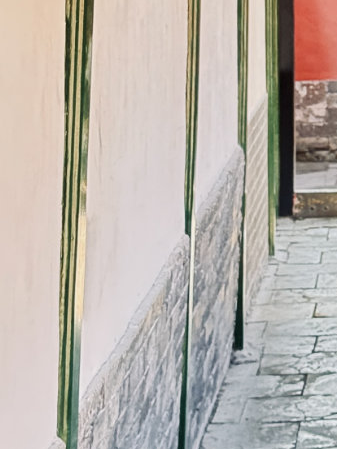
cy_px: -177
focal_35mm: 171
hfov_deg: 8.4
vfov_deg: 11.2
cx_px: 592
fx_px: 2219
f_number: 1.8
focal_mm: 6.8
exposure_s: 1/130
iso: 200
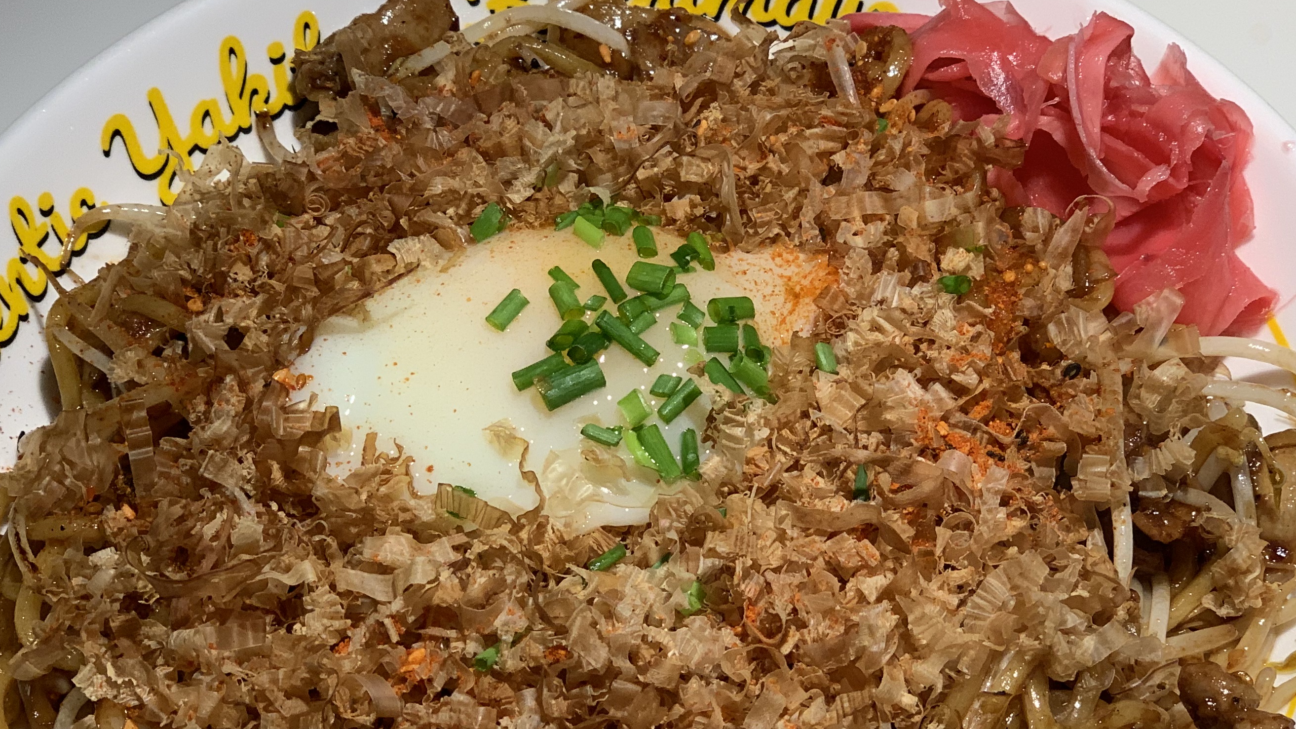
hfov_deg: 24.5
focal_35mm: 87
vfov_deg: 13.9
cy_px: 479
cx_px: 664
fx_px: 2990
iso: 64
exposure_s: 1/60
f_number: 2.4
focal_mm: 6
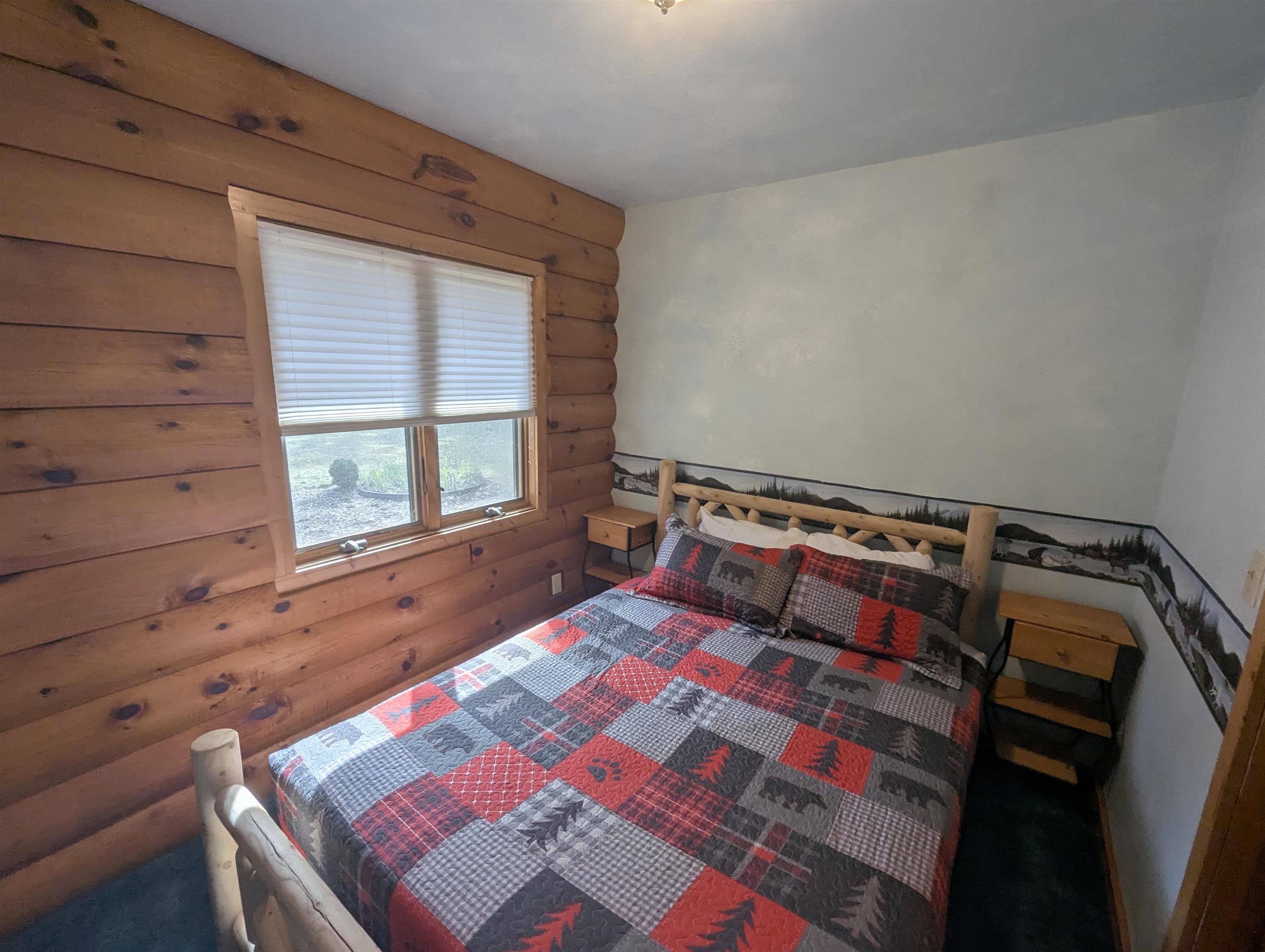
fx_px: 476
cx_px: 632
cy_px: 476
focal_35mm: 13
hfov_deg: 106.1
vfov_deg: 90.1
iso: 69
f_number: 2.2
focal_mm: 1.95
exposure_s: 1/120
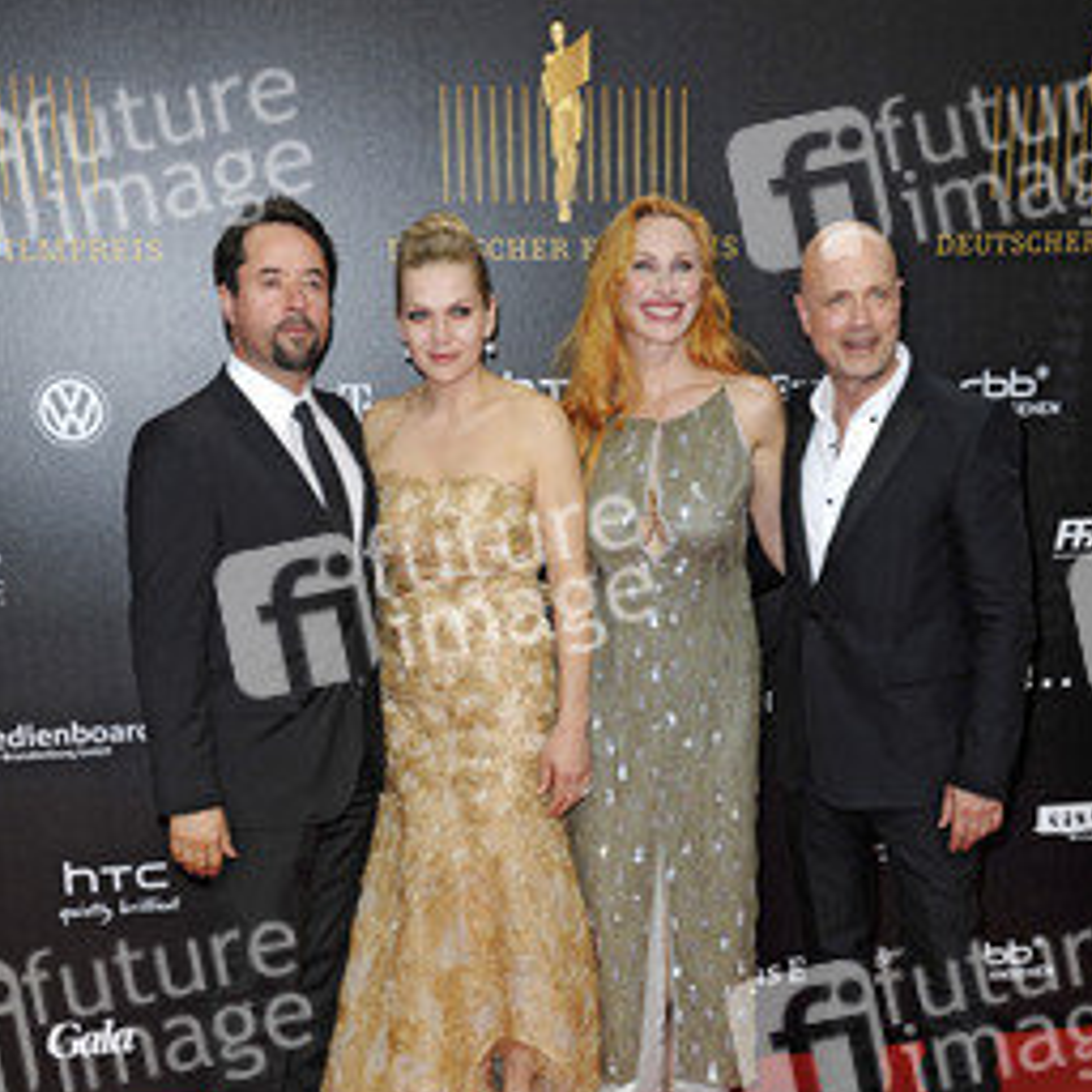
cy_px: 810
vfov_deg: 31.7
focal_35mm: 53
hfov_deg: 32.2
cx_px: 559
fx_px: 1892
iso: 500
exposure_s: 1/160
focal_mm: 40
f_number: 6.3
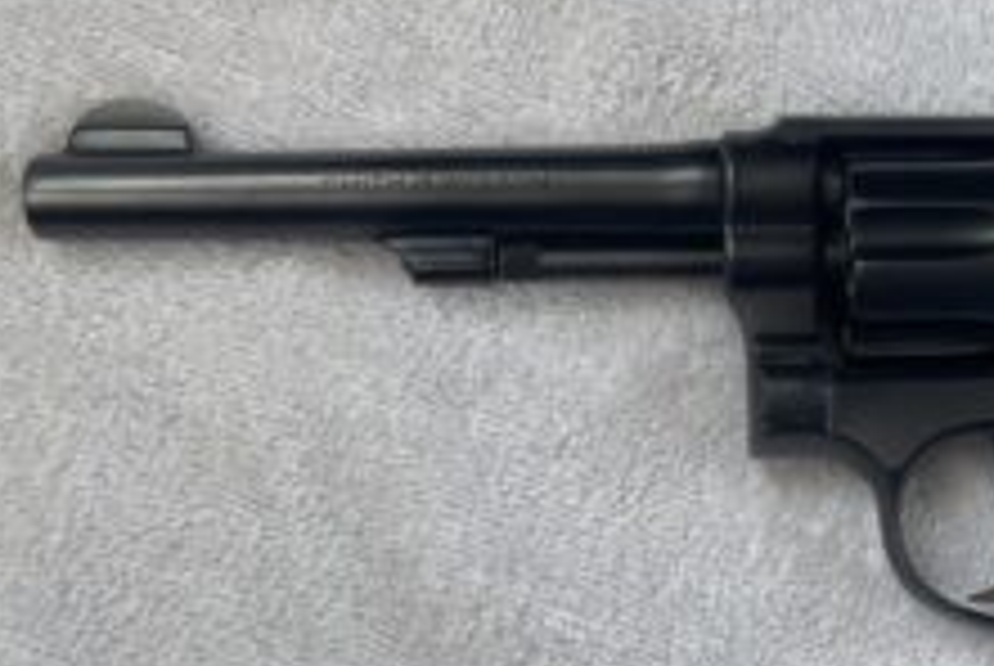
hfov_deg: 39.3
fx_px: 1299
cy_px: 396
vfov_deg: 28.7
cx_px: 868
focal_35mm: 47
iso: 32
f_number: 1.6
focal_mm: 5.1
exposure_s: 1/336
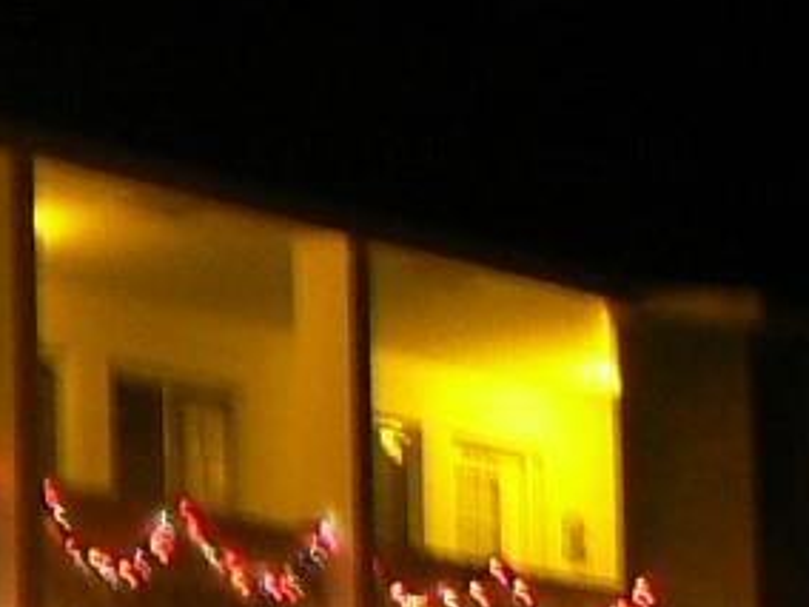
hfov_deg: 9.4
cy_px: 1026
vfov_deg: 7.2
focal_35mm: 203
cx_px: -555
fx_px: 4744
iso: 200
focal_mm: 6
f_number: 2.8
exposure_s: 1/4
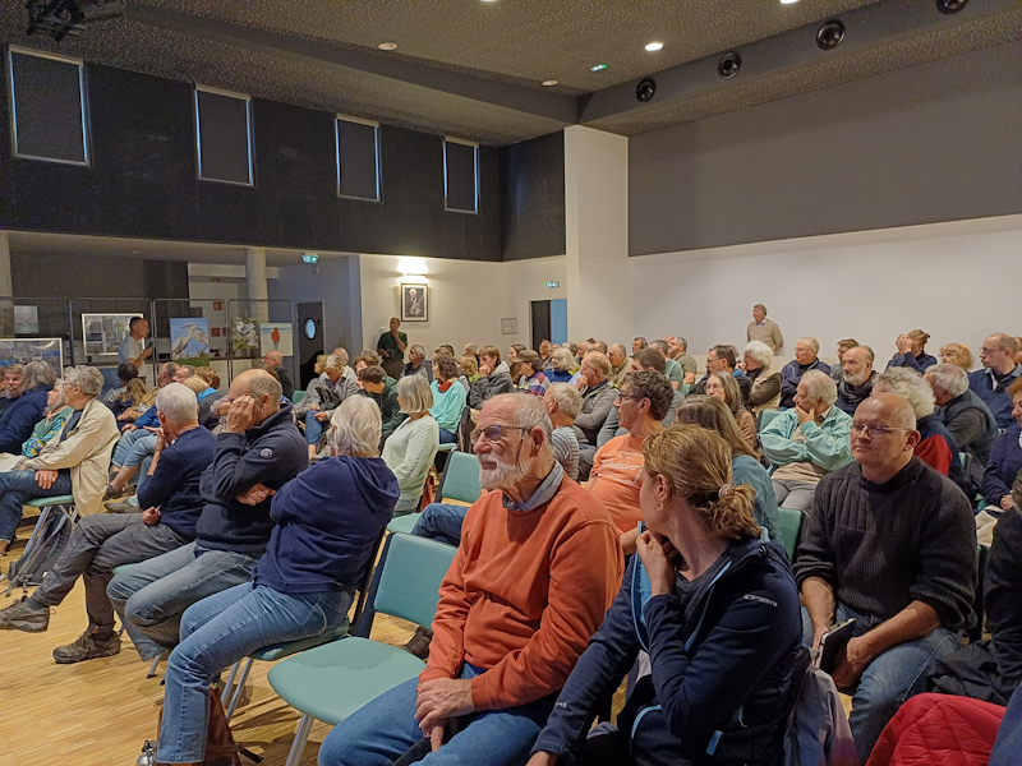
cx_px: 511
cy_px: 383
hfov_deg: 69.4
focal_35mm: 25
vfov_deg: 54.9
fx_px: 738
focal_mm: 4.65
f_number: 1.8
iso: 640
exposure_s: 1/25
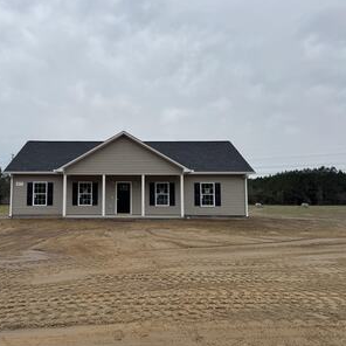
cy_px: 171
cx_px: 125
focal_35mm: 29
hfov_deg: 54.8
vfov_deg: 55.6
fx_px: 328
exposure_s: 1/2105
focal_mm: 6.76
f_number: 1.78
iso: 80
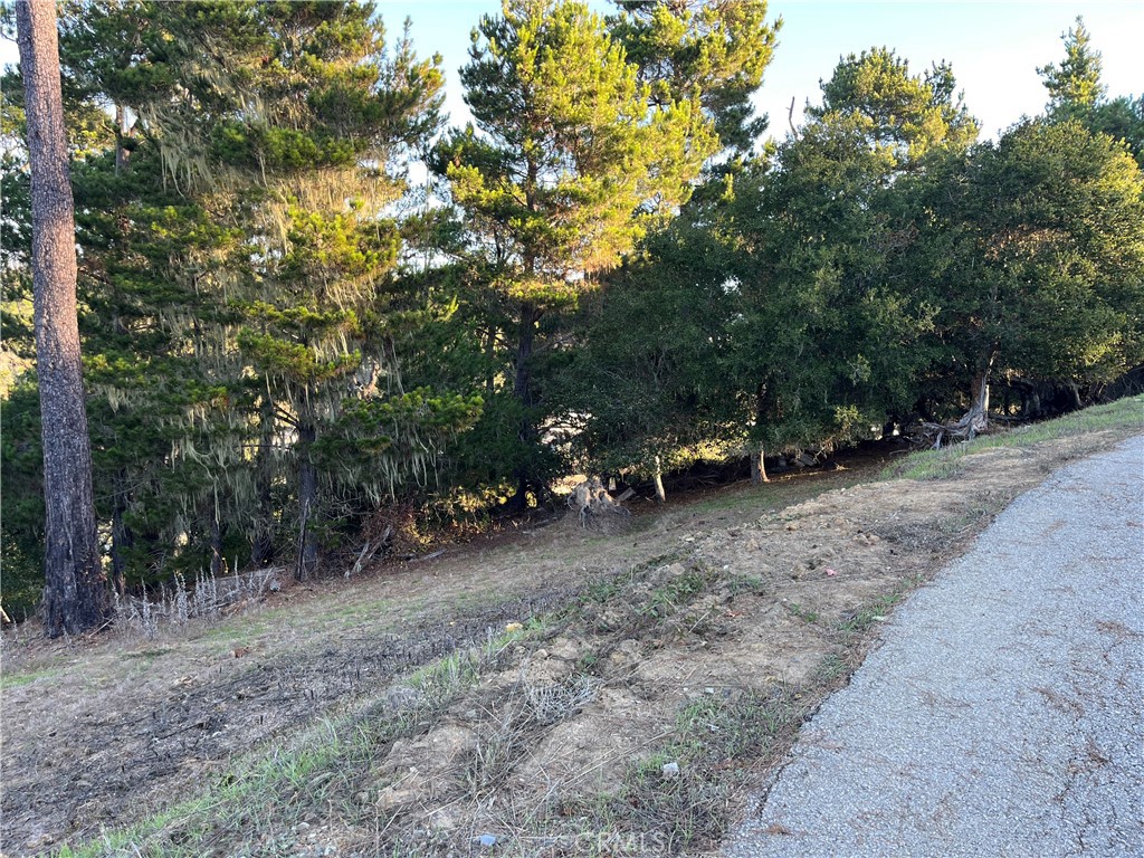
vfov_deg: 53.1
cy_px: 429
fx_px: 859
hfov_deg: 67.3
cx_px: 572
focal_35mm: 26
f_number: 1.6
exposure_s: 1/121
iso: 32
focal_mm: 5.1
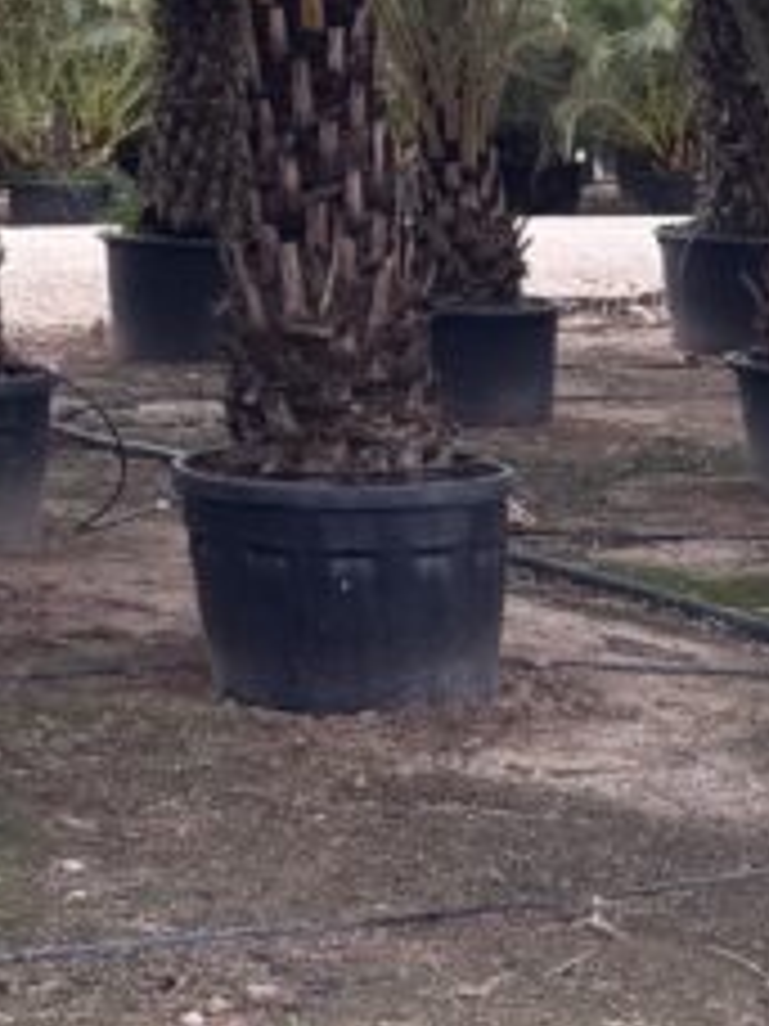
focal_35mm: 117
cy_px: -909
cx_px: -508
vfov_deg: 14.5
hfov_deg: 11.9
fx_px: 3466
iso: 40
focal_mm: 5.96
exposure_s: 1/200
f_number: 1.6
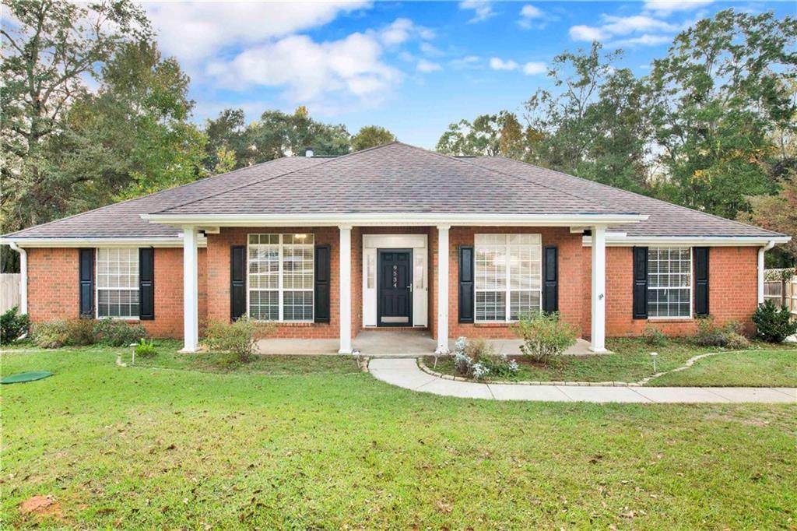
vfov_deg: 67.3
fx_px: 398
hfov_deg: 90.0
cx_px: 398
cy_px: 266
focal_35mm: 18
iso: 200
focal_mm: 18
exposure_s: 1/40
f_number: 11
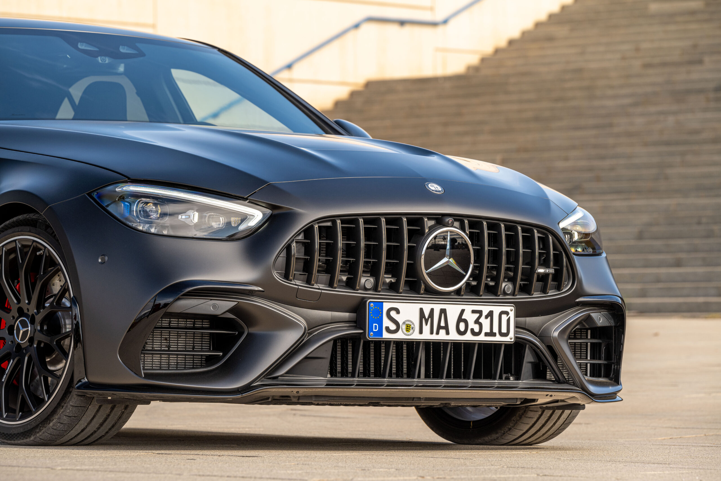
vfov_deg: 8.6
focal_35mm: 160
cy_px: 240
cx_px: 360
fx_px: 3204
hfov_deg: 12.8
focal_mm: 160
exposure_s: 1/80
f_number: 7.1
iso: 125
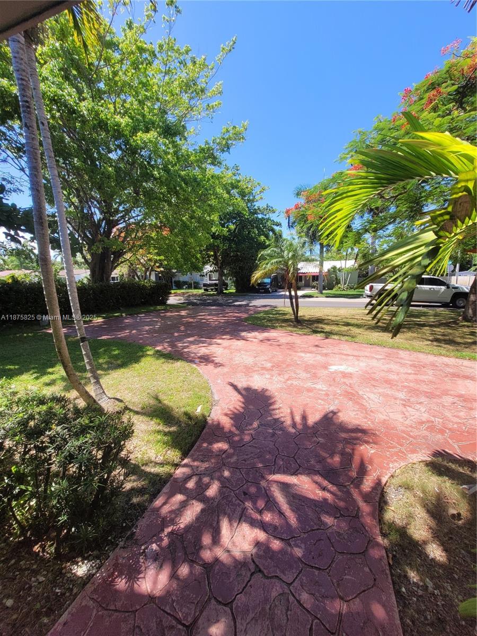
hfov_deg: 89.9
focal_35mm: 13
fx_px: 239
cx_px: 238
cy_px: 318
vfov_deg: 106.2
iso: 40
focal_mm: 1.74
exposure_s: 1/645
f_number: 2.2
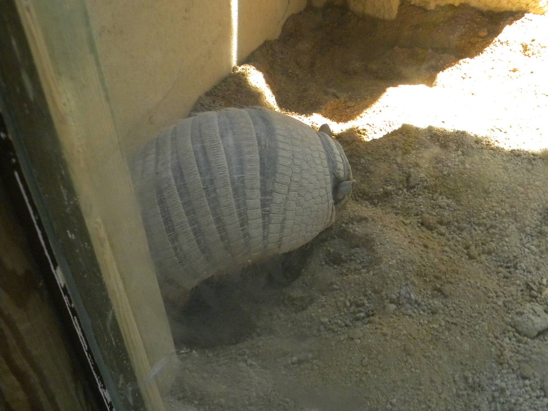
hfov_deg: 43.6
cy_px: 180
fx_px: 681
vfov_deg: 33.6
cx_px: 326
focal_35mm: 43
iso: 400
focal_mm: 6.4
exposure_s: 1/427
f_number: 3.7
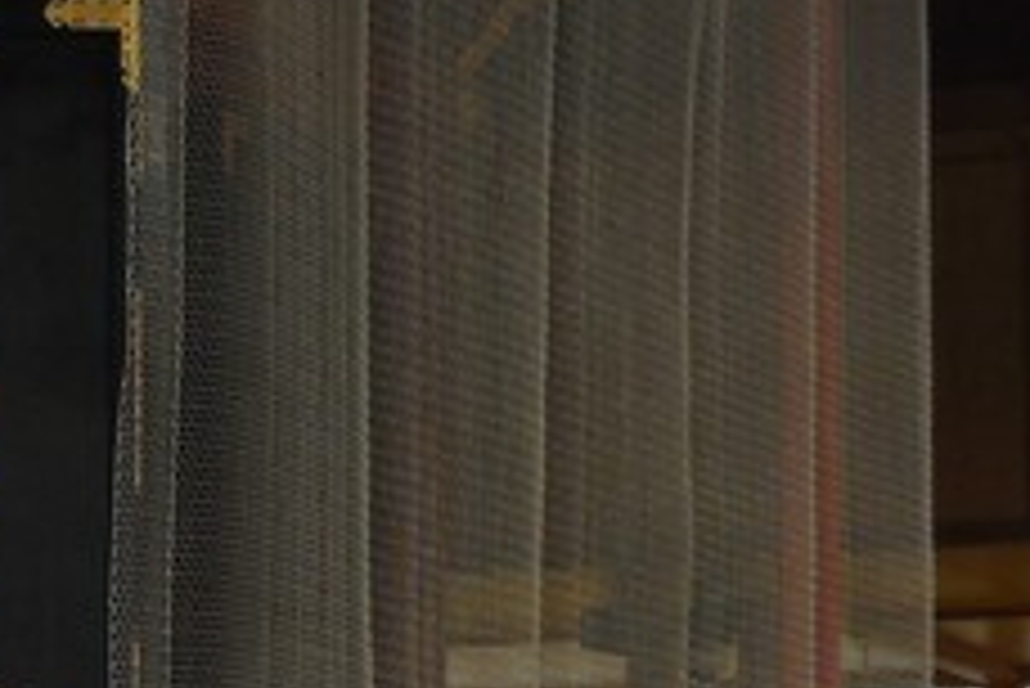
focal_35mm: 214
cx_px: -139
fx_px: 6126
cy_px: 958
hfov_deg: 9.5
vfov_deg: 6.4
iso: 160
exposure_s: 1/30
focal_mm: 8.2
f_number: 3.8
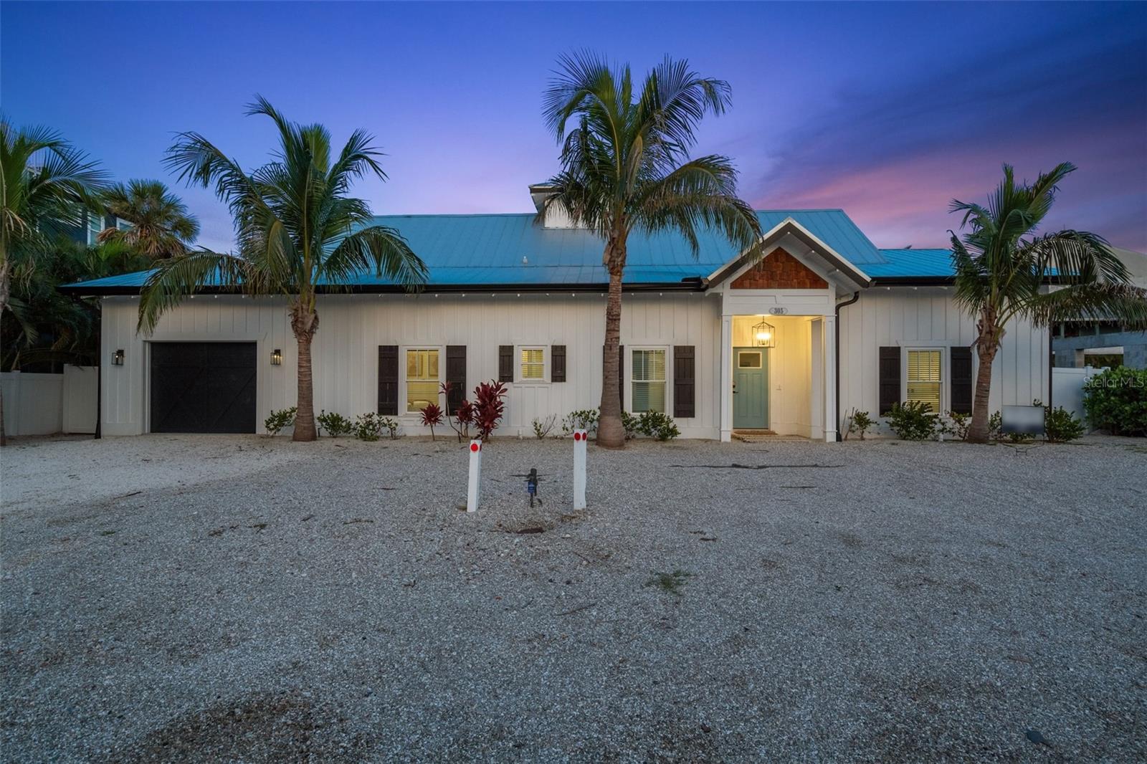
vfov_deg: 67.4
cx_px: 574
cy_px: 382
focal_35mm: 18
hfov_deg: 90.0
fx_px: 573
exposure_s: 1/25
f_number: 8
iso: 1600
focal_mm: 18
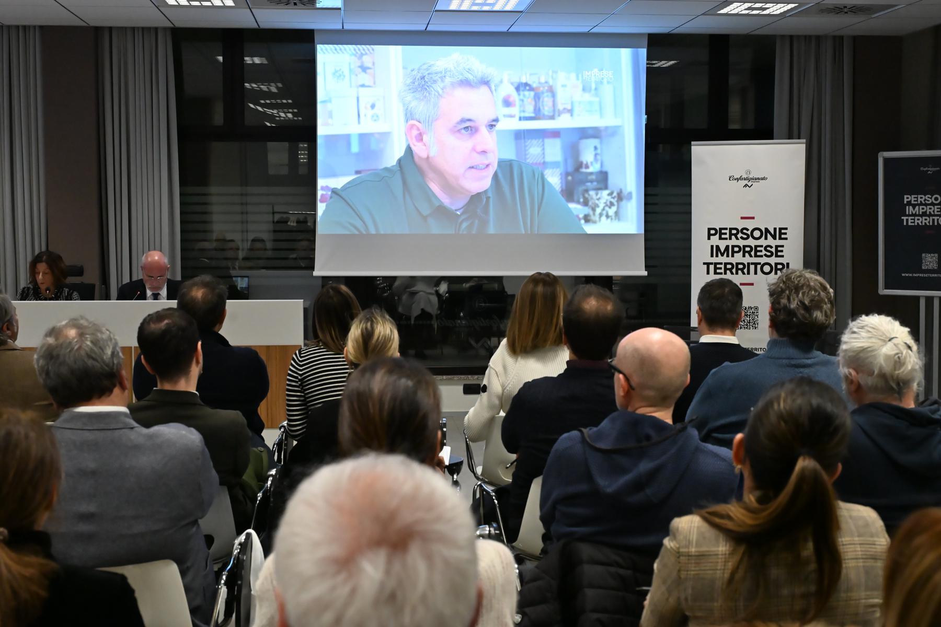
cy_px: 314
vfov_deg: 28.1
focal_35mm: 48
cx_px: 470
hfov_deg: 41.1
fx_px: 1255
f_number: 7.1
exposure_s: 1/125
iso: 6400
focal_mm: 48
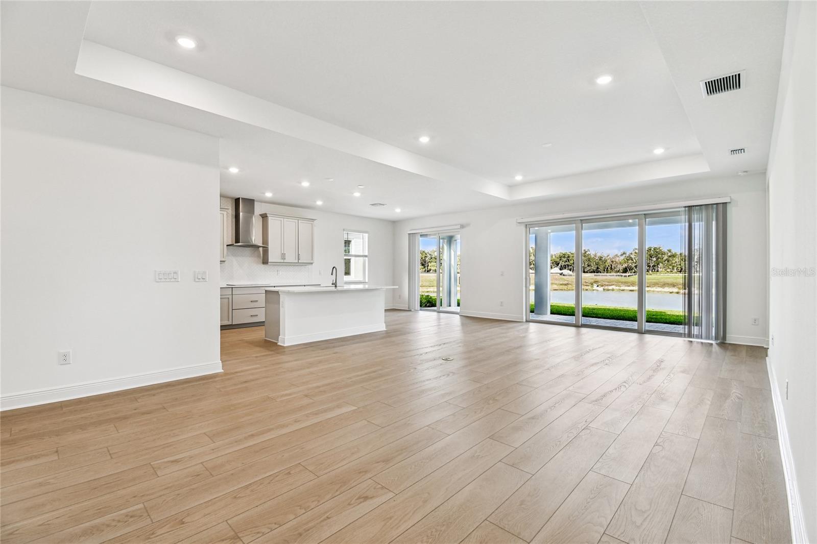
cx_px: 408
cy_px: 272
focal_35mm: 15
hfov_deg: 100.4
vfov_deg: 77.3
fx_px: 340
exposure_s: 1/100
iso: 100
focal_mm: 10
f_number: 7.1
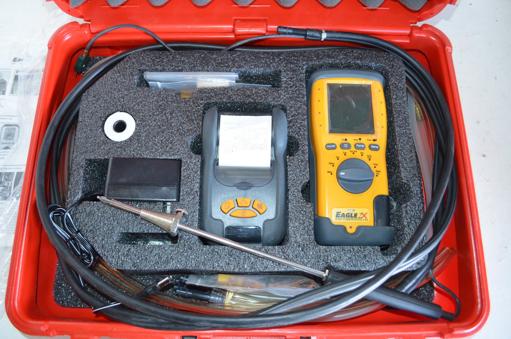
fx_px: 382
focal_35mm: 27
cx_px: 256
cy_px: 170
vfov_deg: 47.7
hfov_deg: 67.5
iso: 1250
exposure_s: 1/60
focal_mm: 18
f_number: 3.5
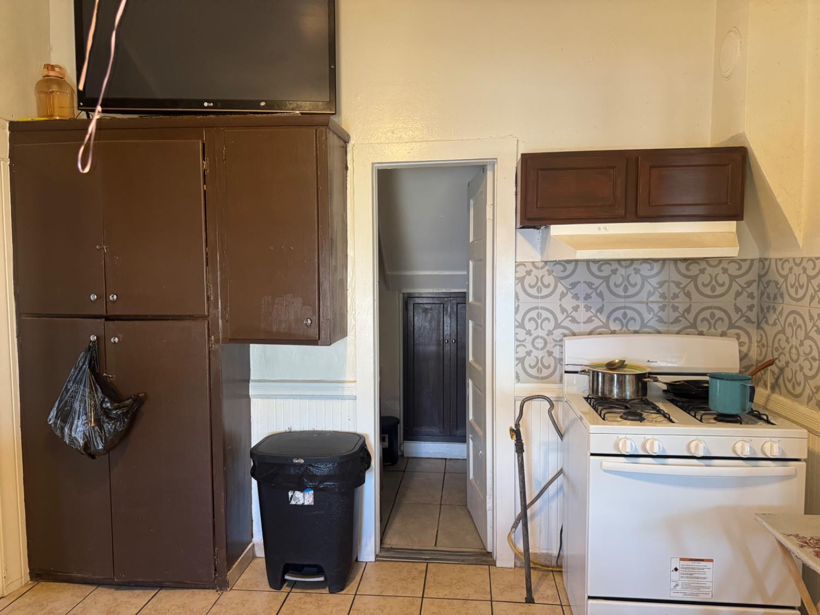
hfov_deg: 71.6
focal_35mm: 24
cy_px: 308
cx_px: 410
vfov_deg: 56.8
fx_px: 569
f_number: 1.78
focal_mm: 6.76
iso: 320
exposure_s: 1/60
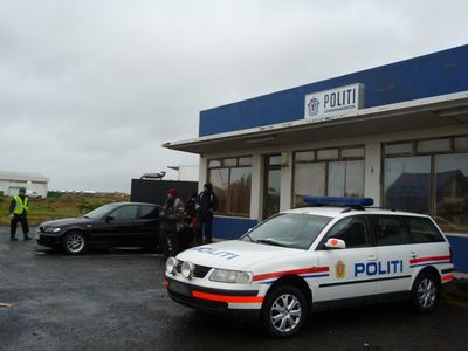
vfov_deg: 39.7
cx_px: 234
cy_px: 176
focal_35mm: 36
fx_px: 487
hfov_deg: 51.4
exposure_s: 1/125
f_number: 3.5
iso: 100
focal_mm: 6.4
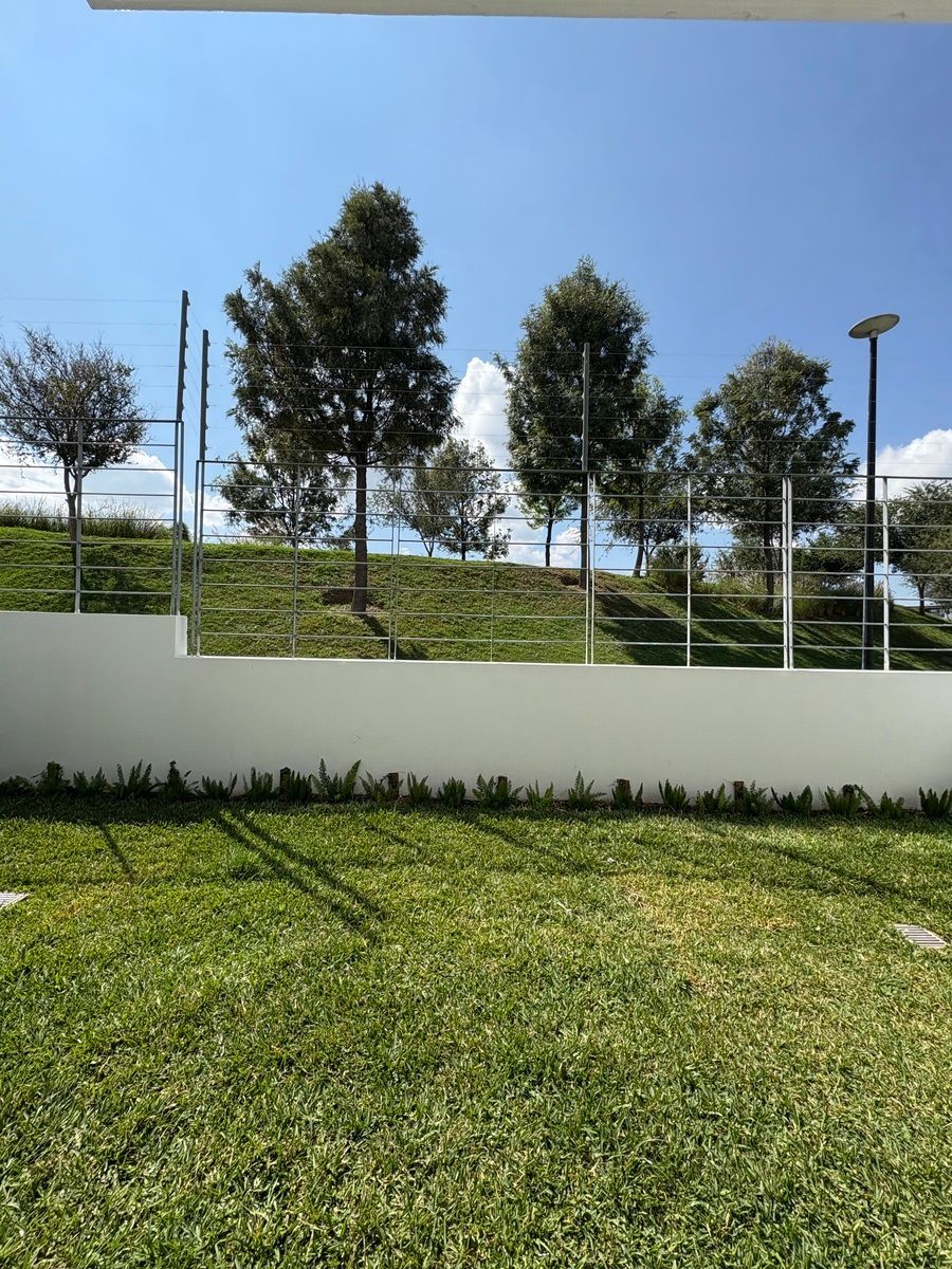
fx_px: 513
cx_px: 476
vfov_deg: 102.1
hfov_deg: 85.7
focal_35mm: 14
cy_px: 634
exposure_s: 1/1789
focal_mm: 2.22
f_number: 2.2
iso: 50
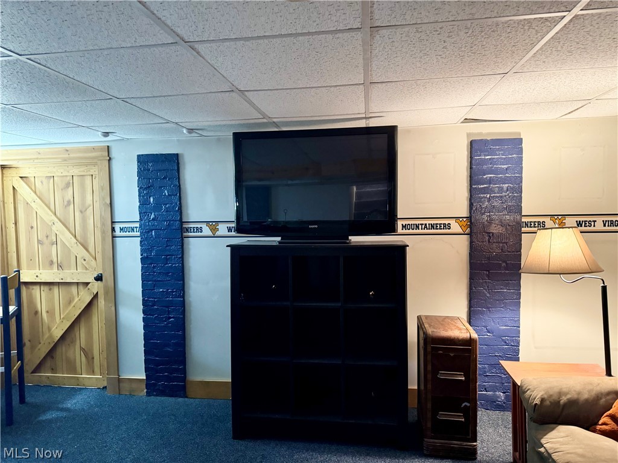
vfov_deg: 56.8
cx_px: 309
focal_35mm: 24
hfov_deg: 71.6
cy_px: 232
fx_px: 428
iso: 1000
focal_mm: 6.76
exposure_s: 1/40
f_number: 1.78
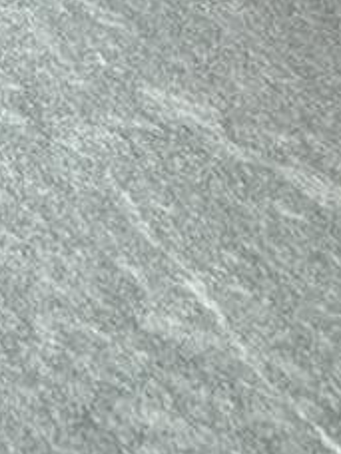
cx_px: -358
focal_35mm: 92
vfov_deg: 12.7
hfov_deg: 13.5
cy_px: -787
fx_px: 1208
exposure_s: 1/120
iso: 100
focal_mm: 2.22
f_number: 2.2
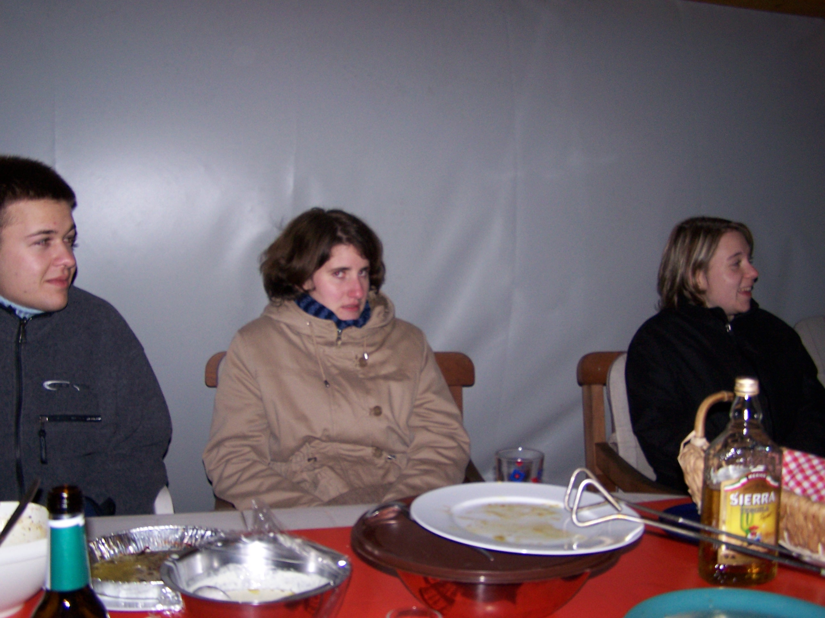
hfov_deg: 49.0
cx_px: 412
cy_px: 309
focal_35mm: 38
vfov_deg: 37.7
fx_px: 906
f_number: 2.8
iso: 140
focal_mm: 6.3
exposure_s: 1/60
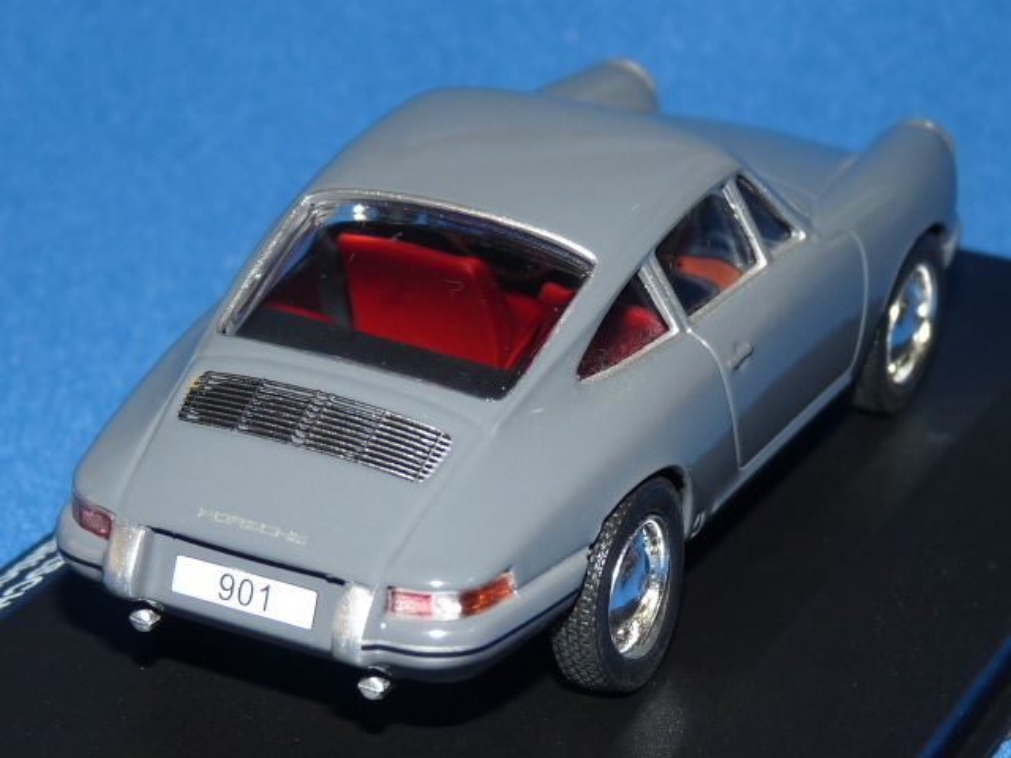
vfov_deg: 12.5
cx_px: 506
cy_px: 379
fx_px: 3476
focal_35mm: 119
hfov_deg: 16.6
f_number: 3.4
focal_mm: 11.9
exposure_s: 1/40
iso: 100
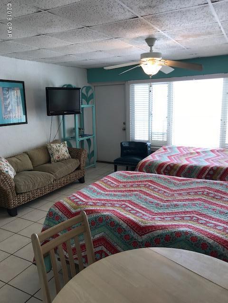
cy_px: 152
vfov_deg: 63.4
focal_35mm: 28
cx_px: 114
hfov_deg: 49.7
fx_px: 246
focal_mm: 3.99
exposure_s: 1/40
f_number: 1.8
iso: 25
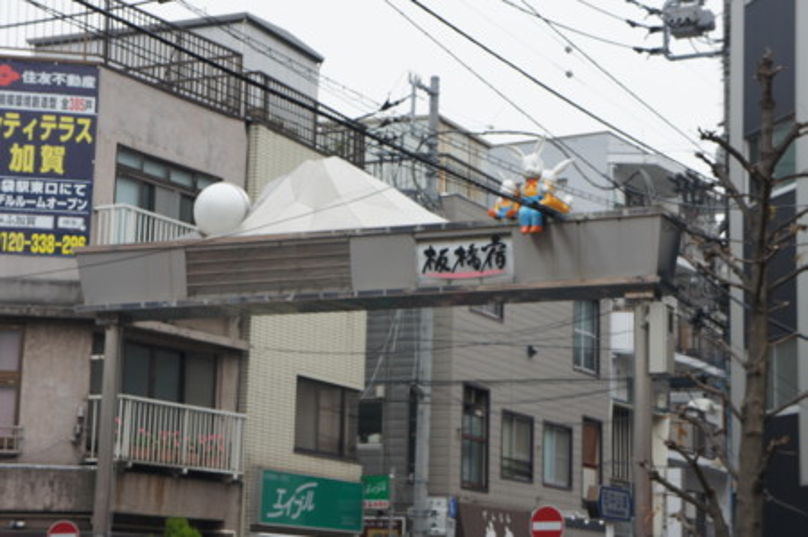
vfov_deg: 16.5
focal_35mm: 82
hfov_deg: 24.6
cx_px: 404
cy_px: 268
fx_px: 1850
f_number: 6.3
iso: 200
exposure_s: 1/160
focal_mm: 55
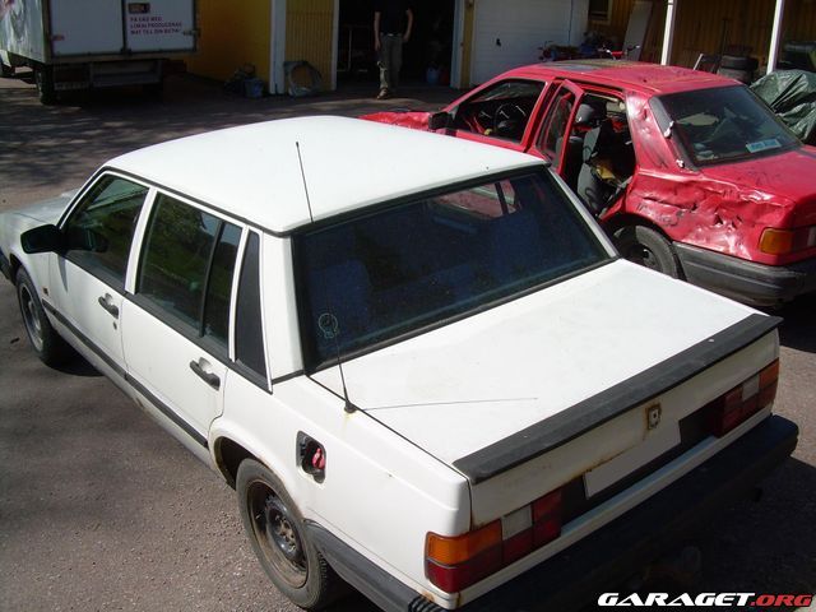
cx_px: 408
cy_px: 306
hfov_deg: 49.0
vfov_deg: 37.7
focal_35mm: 38
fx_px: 896
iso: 50
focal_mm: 6.3
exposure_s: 1/546
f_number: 4.6
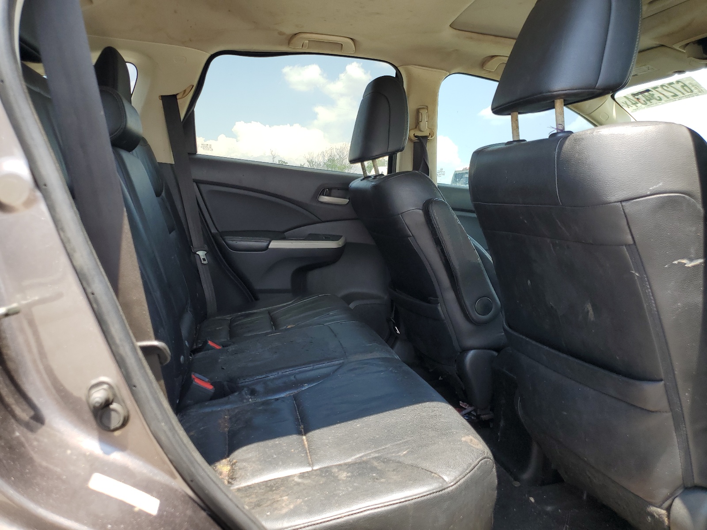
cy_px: 265
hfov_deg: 67.3
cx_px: 354
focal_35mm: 26
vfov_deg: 53.1
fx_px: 531
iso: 50
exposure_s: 1/476
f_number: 1.5
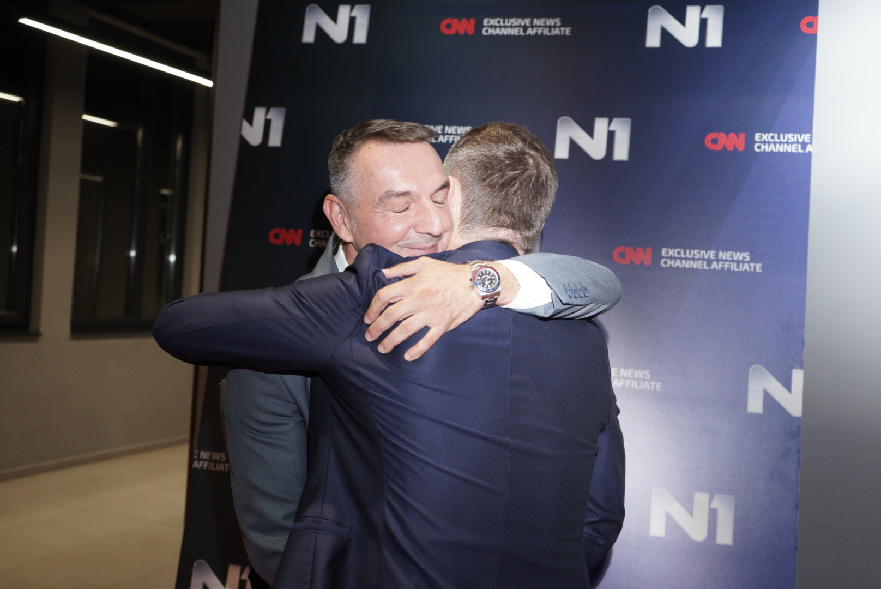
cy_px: 294
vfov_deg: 36.0
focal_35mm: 37
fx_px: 906
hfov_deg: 51.9
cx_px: 440
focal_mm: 37
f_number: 4
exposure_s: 1/160
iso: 1600
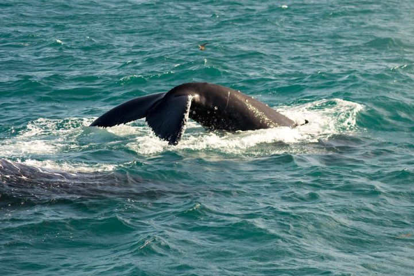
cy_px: 138
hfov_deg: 12.4
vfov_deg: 8.3
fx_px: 1898
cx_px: 207
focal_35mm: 165
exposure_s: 1/500
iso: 100
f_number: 5.6
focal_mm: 110
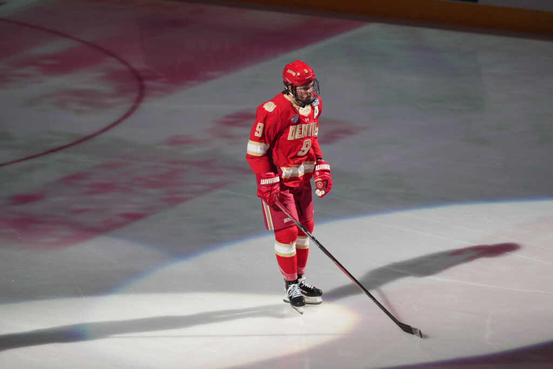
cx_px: 276
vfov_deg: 3.4
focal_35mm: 400
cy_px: 184
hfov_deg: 5.2
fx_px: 6145
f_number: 2.8
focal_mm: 400
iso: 2000
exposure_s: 1/1000
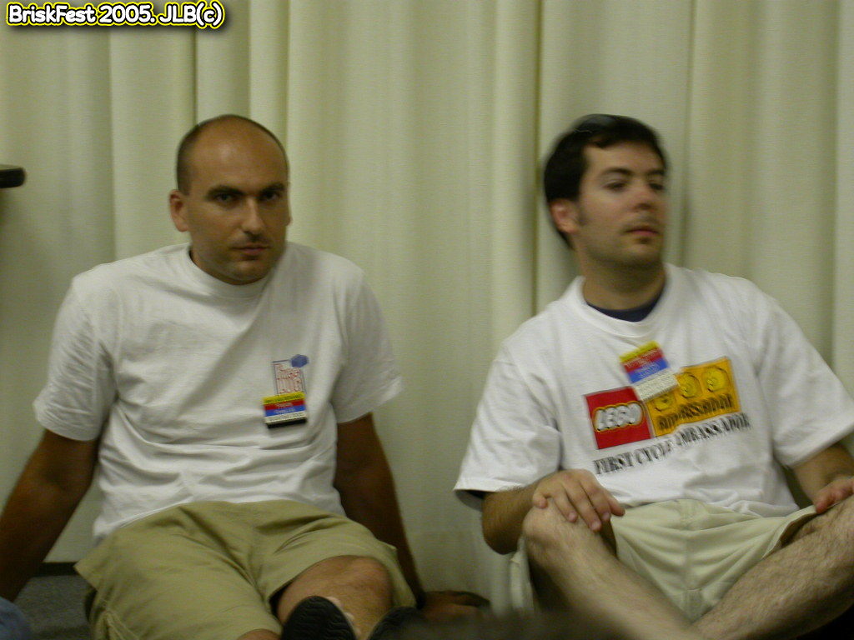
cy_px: 320
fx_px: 3084
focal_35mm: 125
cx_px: 427
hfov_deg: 15.8
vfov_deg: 11.9
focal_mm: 25.9
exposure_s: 1/9.5
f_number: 4.5
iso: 100
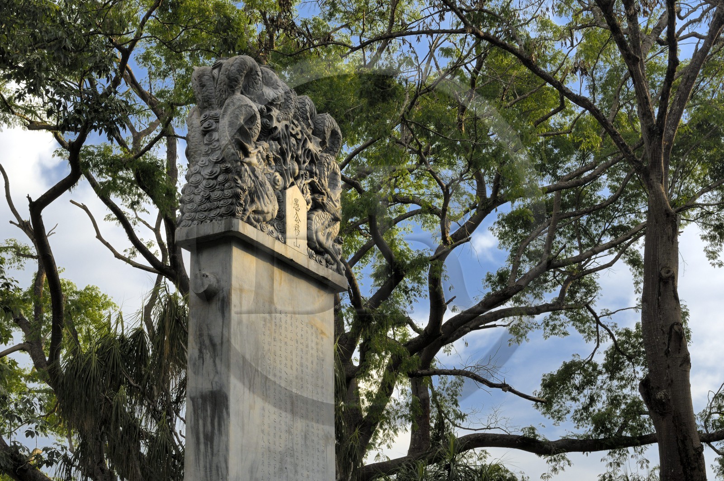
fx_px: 1356
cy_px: 240
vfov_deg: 20.1
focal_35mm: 68
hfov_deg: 29.9
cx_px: 362
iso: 100
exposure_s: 1/125
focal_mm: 45
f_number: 10
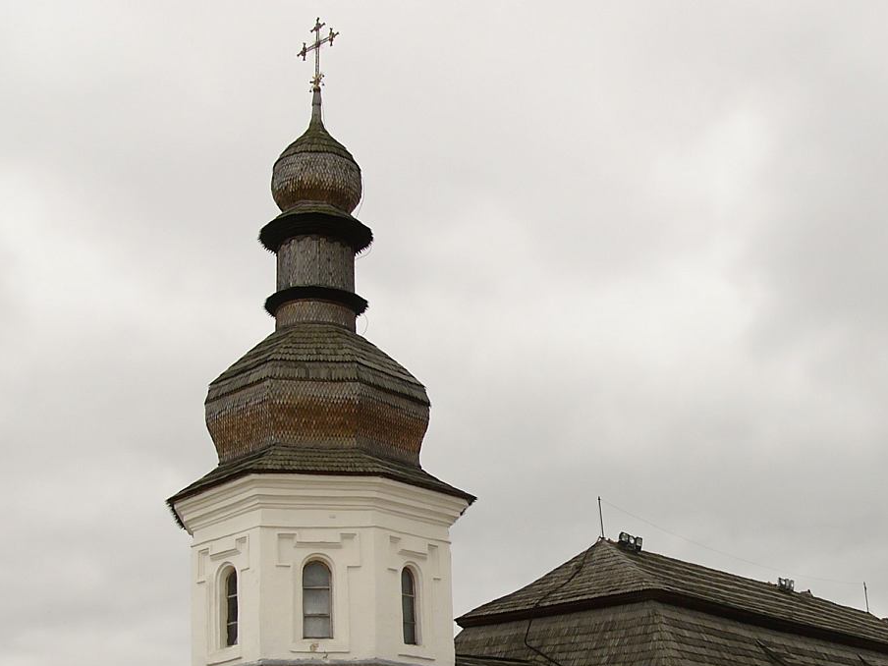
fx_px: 1411
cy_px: 493
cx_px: 535
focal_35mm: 55
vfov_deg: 26.3
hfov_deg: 34.8
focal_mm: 6
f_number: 4.6
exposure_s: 1/200
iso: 50
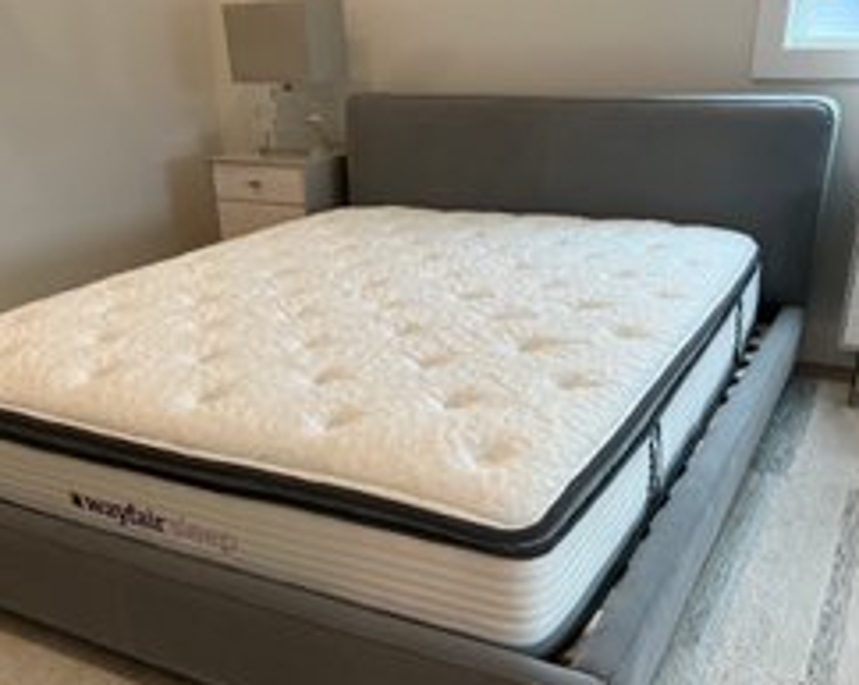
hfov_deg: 50.3
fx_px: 914
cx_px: 403
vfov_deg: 40.9
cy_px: 413
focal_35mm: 36
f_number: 1.5
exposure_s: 1/120
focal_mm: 5.7
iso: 80
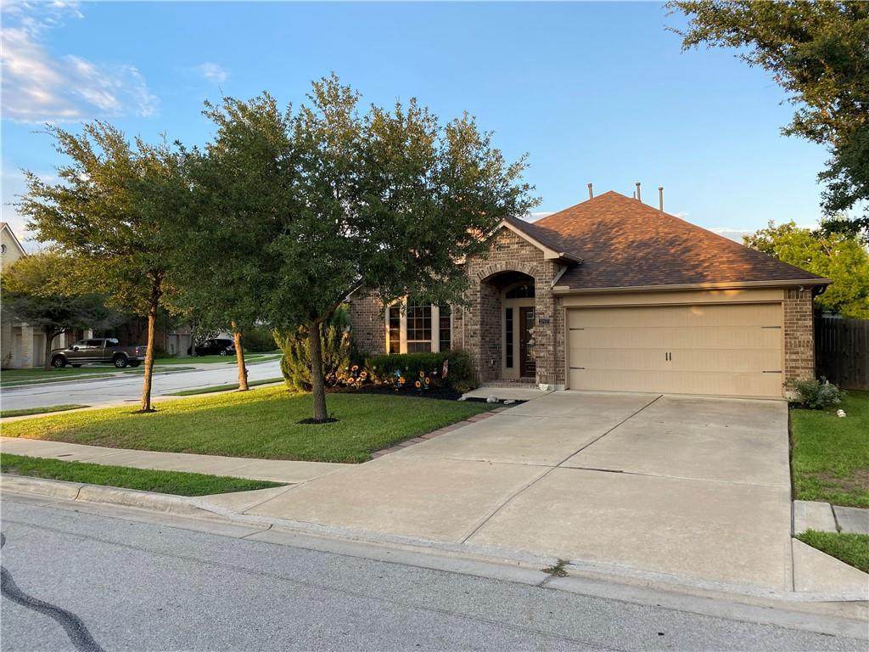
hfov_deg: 67.3
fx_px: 653
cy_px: 326
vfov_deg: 53.1
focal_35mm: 26
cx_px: 434
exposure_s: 1/345
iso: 32
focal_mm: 4.25
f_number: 1.8
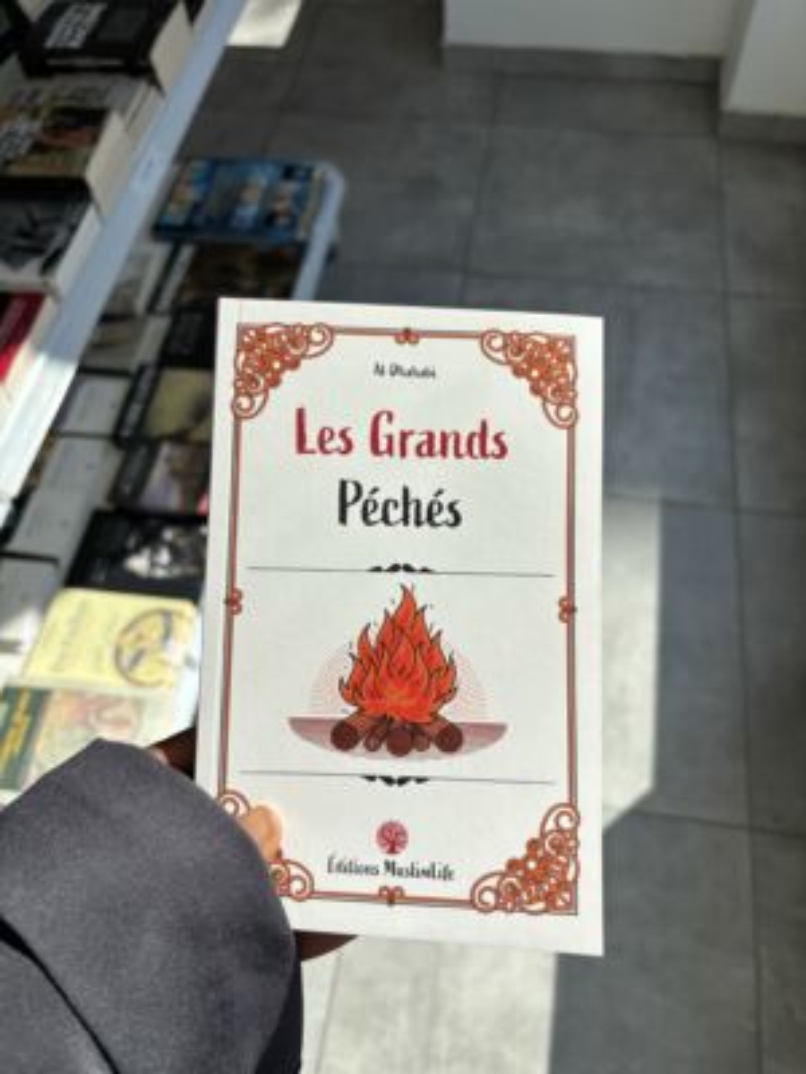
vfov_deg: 67.3
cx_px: 403
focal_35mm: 26
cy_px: 537
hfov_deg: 53.1
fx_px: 807
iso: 50
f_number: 1.6
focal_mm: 5.96
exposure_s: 1/2710
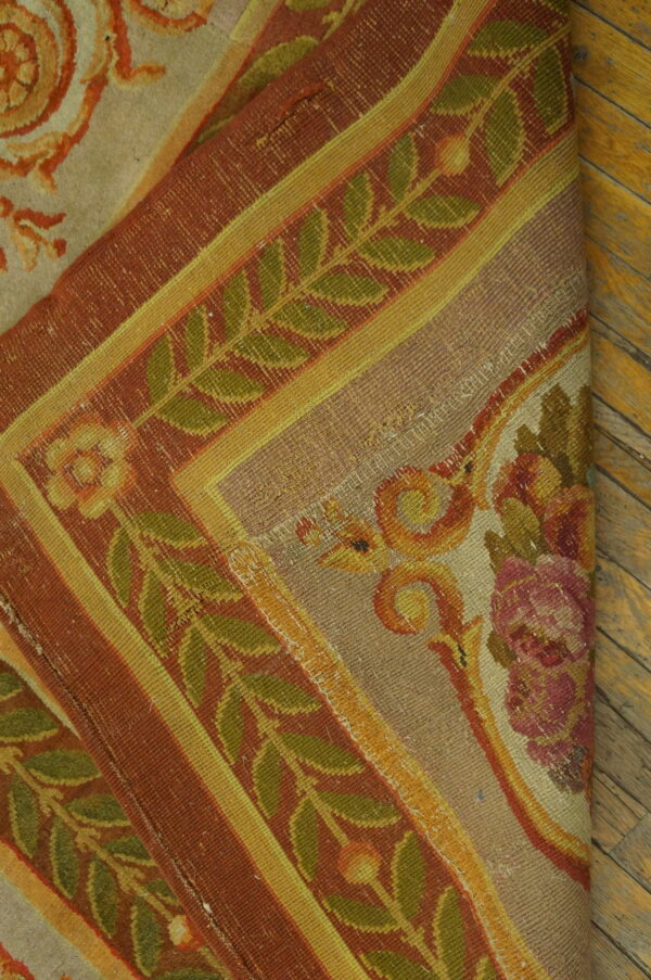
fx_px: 816
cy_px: 490
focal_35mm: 30
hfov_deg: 43.5
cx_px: 326
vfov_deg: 62.0
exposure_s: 1/160
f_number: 4
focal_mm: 20
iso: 3200
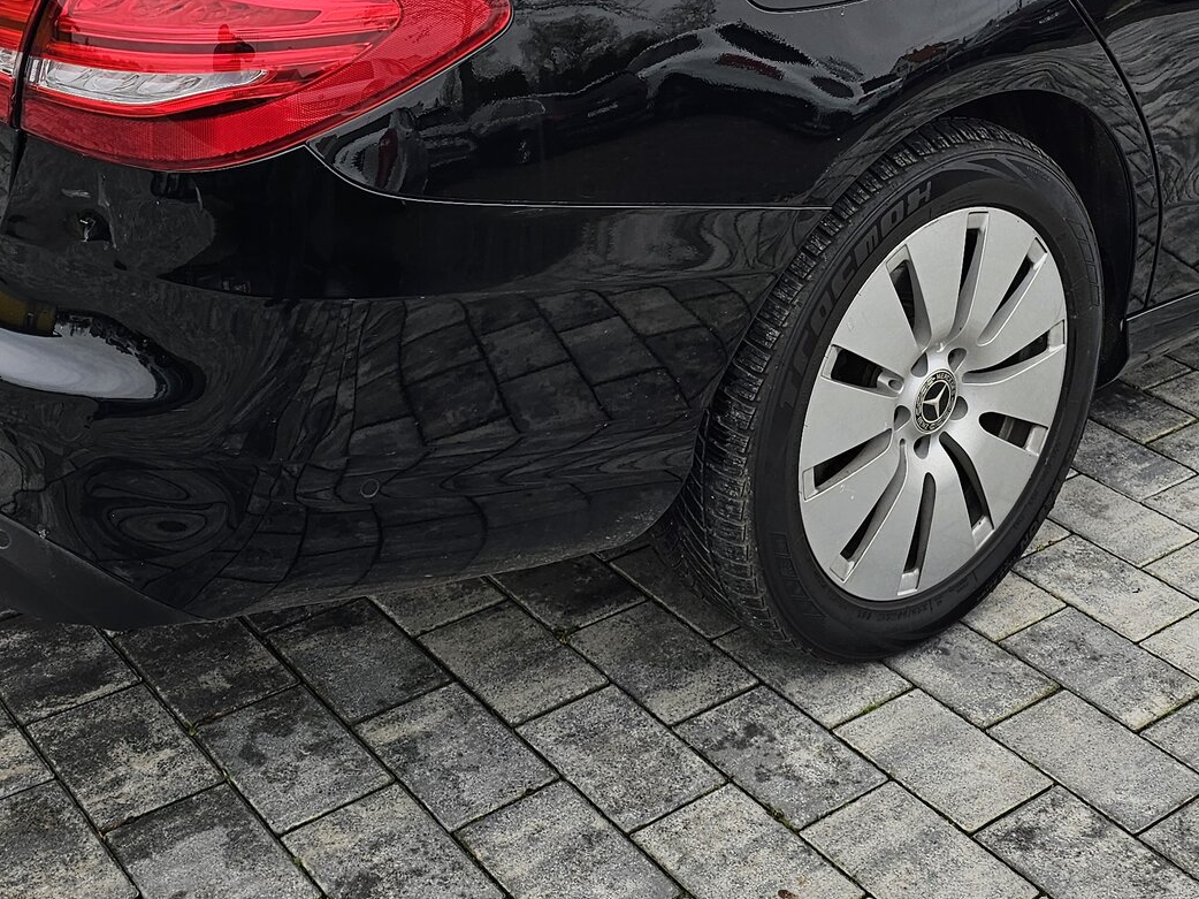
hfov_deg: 36.1
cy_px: 47
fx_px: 1835
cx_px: 701
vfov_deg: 26.4
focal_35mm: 53
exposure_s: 1/180
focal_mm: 6.3
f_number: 1.7
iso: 32
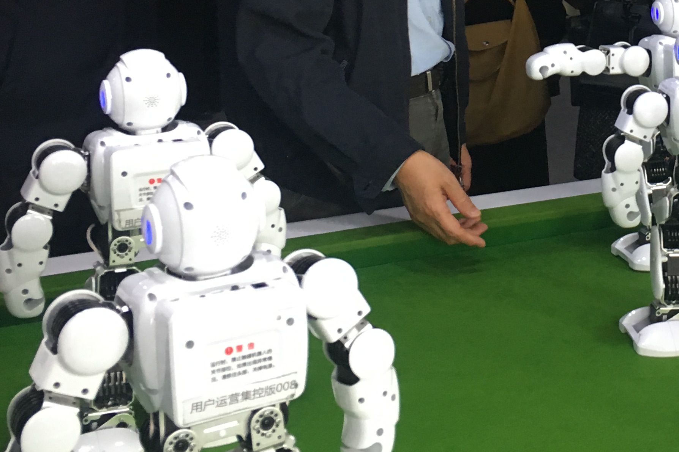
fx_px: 1282
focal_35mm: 68
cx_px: 602
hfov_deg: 28.6
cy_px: -37
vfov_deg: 19.2
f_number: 2.2
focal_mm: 4.15
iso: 125
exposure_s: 1/33
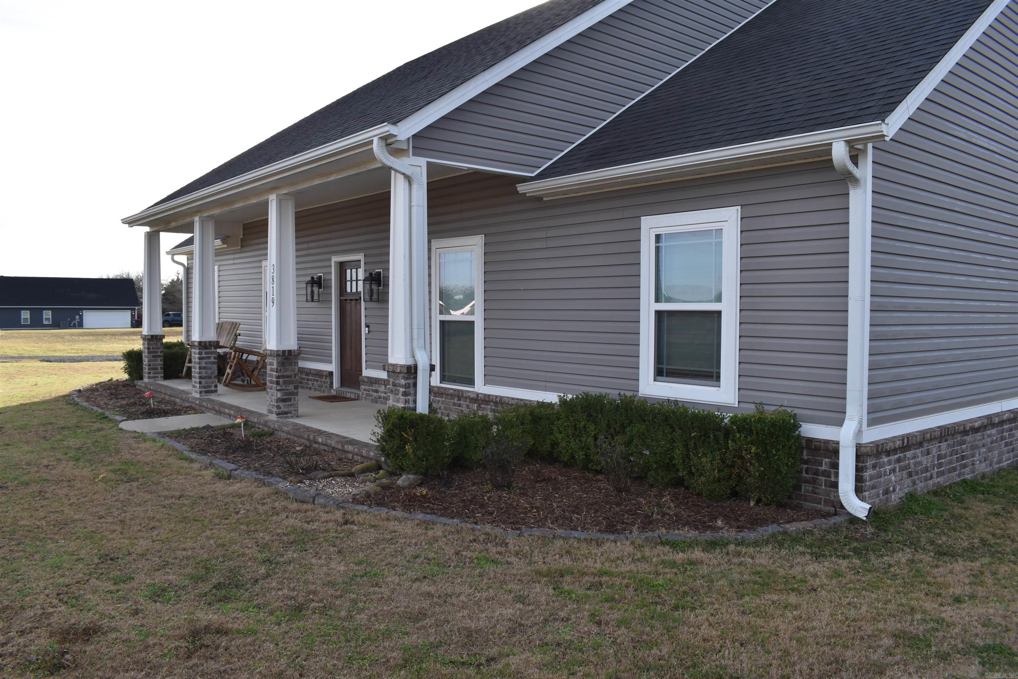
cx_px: 509
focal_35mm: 27
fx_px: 763
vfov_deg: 47.9
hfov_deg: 67.4
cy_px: 340
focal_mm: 18
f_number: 8
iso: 200
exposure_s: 1/250
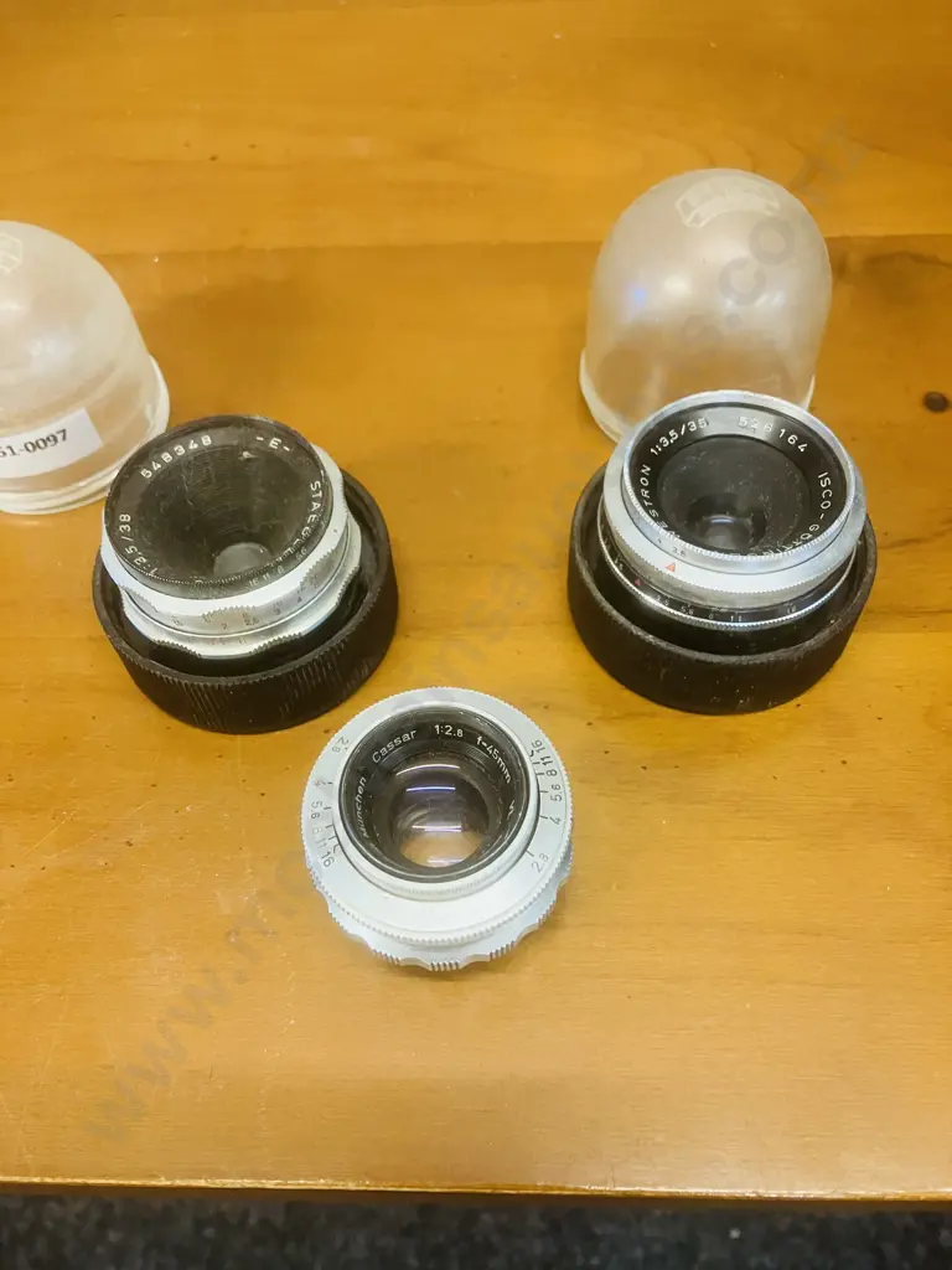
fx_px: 1027
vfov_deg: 63.4
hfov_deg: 49.7
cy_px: 635
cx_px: 476
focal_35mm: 28
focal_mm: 3.99
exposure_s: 1/50
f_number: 1.8
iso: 250
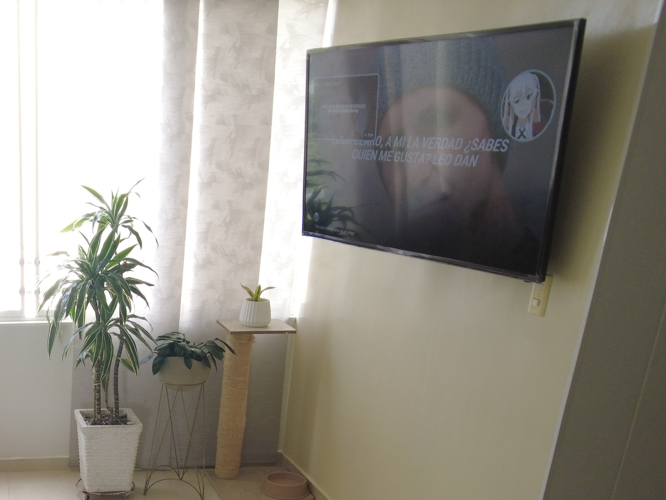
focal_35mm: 35
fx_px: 673
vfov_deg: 36.0
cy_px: 519
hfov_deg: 46.4
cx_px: 42
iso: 100
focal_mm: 3.2
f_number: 1.8
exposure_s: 1/30
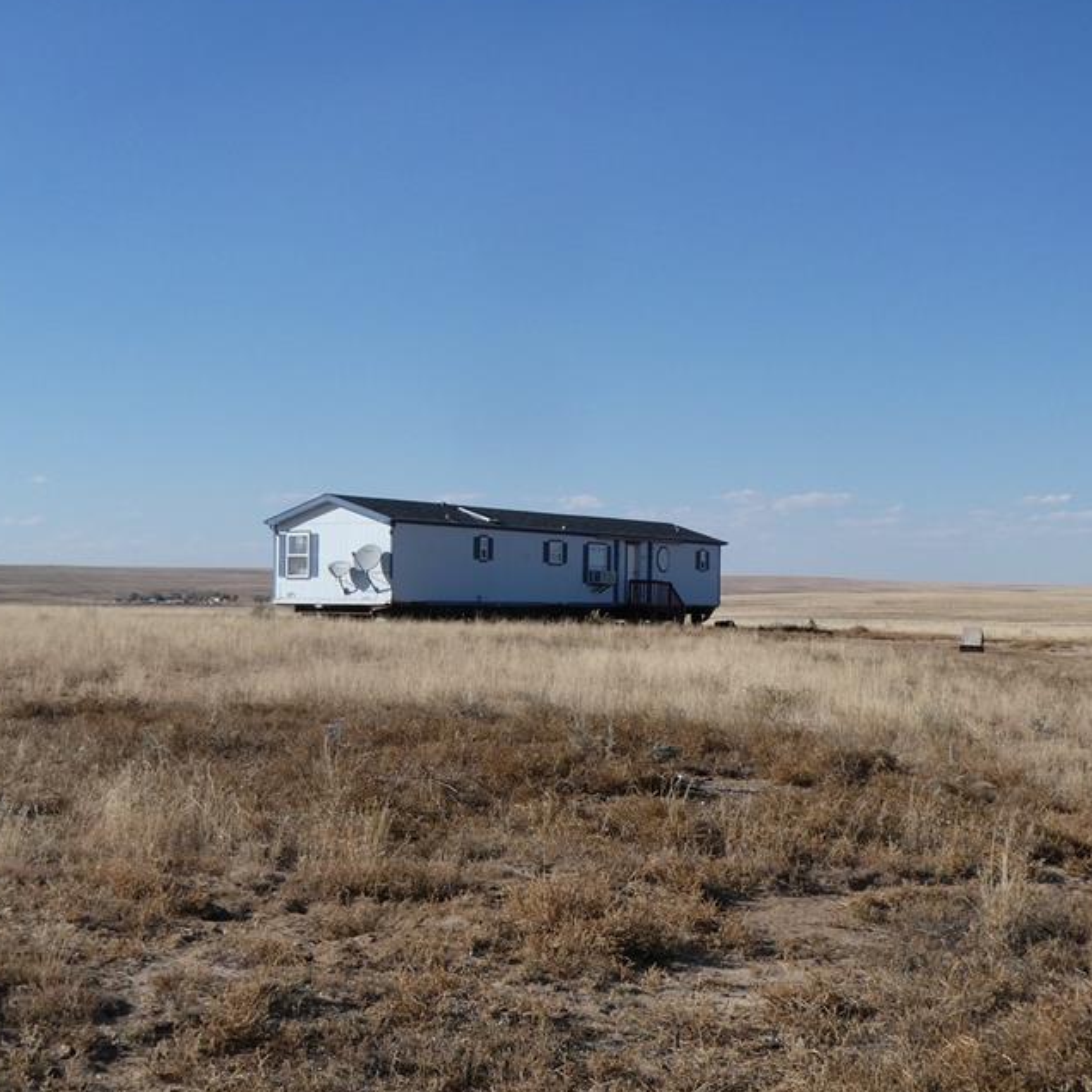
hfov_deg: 36.0
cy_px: 553
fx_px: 1677
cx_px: 445
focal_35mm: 47
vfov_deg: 36.1
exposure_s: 1/800
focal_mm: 5.8
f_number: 4.5
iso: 80
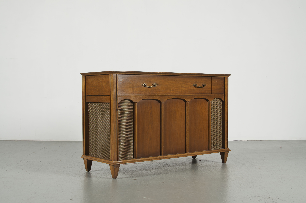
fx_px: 445
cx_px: 153
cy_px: 102
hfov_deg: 37.9
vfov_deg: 25.6
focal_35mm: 52
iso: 100
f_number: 6.3
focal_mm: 35
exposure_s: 1/125
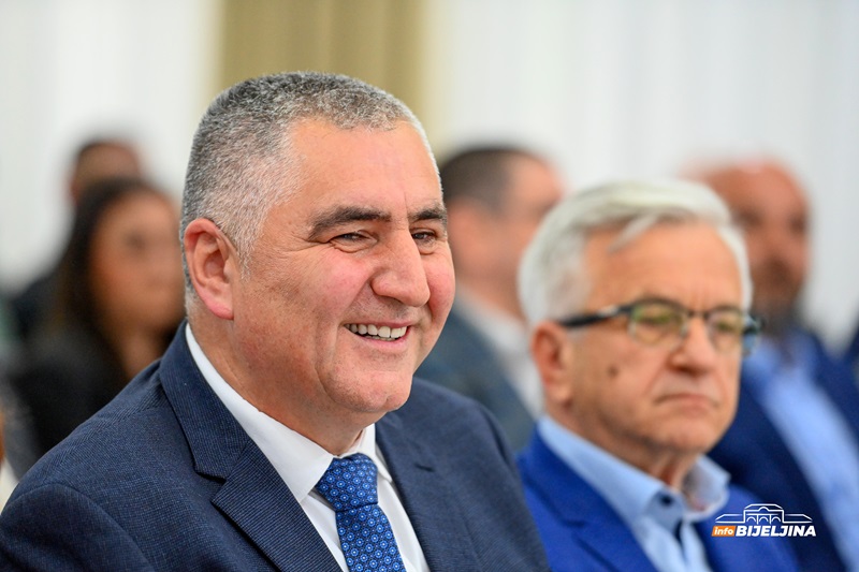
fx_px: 4652
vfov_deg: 7.0
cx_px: 430
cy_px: 286
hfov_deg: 10.6
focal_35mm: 195
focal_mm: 195
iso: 3200
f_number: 2.8
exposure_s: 1/320
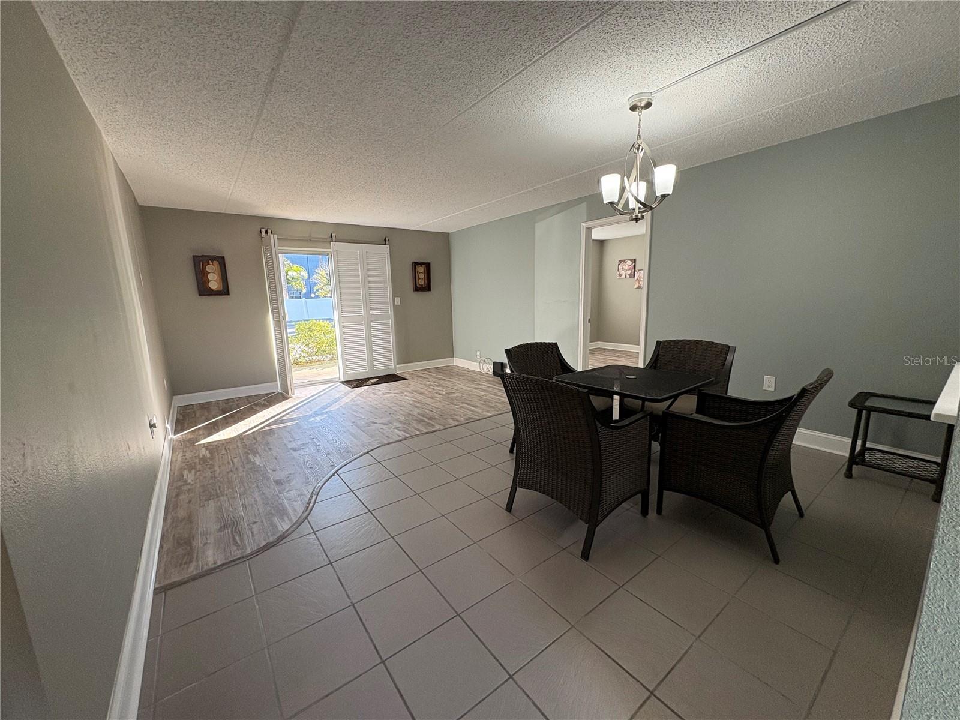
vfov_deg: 85.7
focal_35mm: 14
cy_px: 360
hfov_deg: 102.1
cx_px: 480
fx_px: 388
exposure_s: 1/120
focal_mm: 2.22
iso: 125
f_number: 2.2
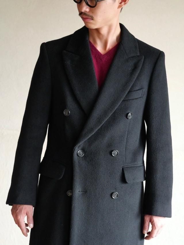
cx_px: 92
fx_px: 439
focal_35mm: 62
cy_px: 122
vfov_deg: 31.2
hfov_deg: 23.7
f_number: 3.7
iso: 3200
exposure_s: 1/40
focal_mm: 31
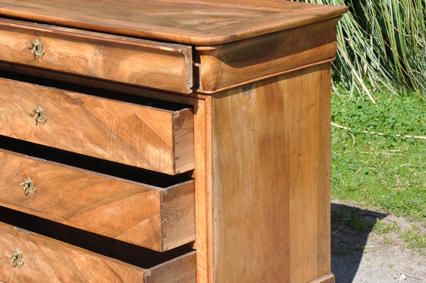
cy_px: 159
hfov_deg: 17.9
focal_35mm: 114
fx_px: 1347
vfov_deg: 12.0
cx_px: 156
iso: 320
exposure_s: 1/200
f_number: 14
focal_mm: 50
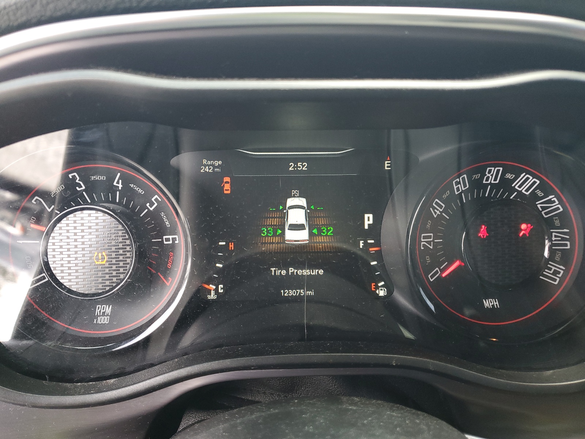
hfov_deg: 67.3
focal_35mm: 26
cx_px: 292
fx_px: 439
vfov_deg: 53.1
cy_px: 220
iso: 91
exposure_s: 1/120
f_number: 1.5
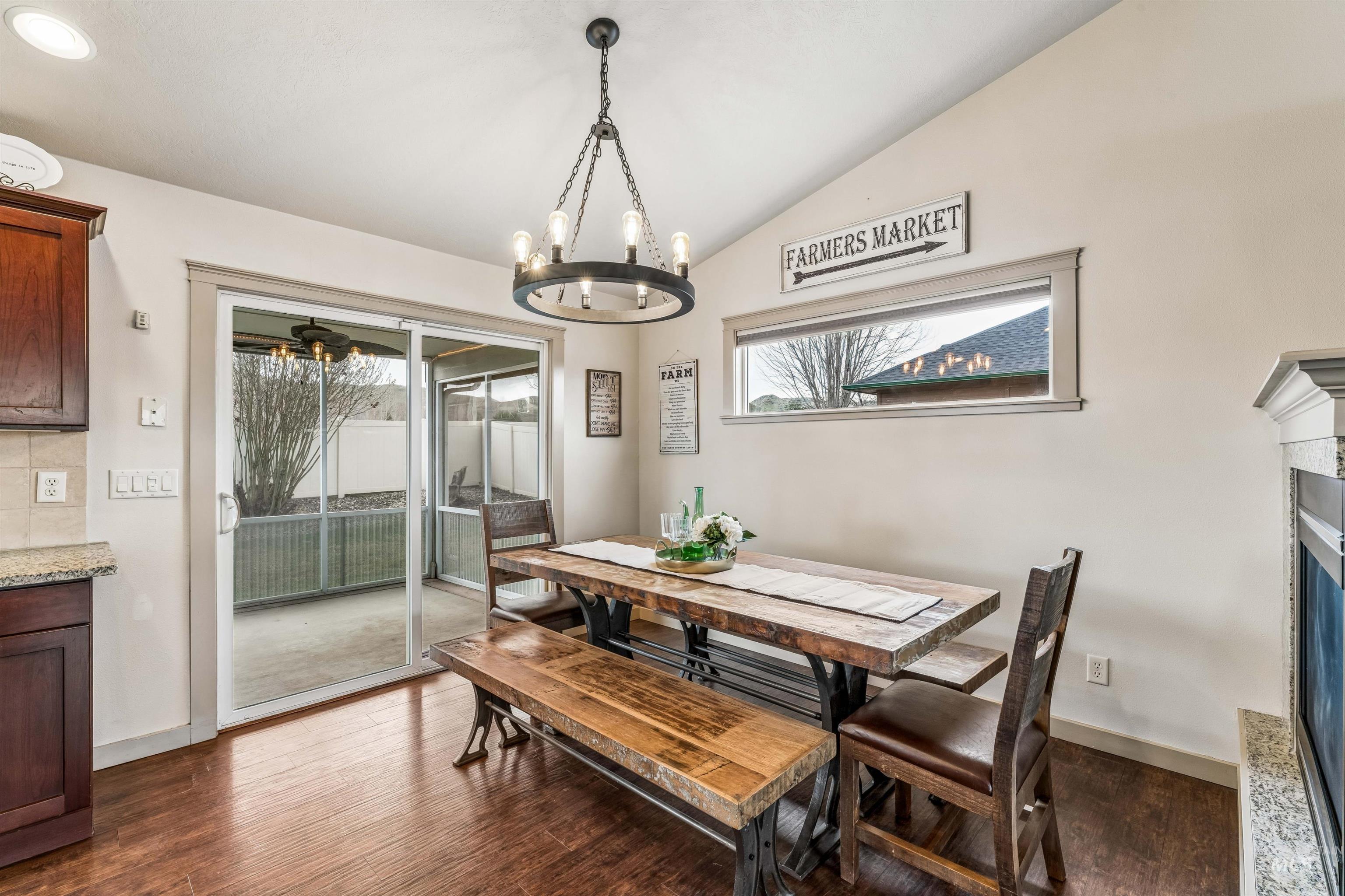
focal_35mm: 16
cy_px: 448
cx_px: 672
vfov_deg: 74.8
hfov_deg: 97.8
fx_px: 587
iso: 400
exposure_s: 1/10
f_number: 13
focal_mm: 15.7
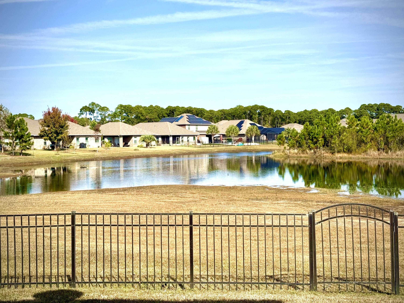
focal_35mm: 48
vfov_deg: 30.3
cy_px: 152
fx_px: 560
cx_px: 202
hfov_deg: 39.7
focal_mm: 6.76
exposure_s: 1/6024
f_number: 1.78
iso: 64
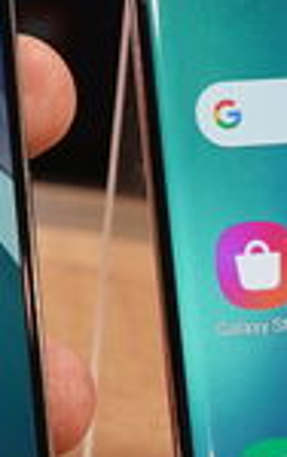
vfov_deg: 7.8
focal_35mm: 267
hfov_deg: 4.9
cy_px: 37
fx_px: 3335
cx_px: -49
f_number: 5.6
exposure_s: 1/80
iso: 320
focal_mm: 41
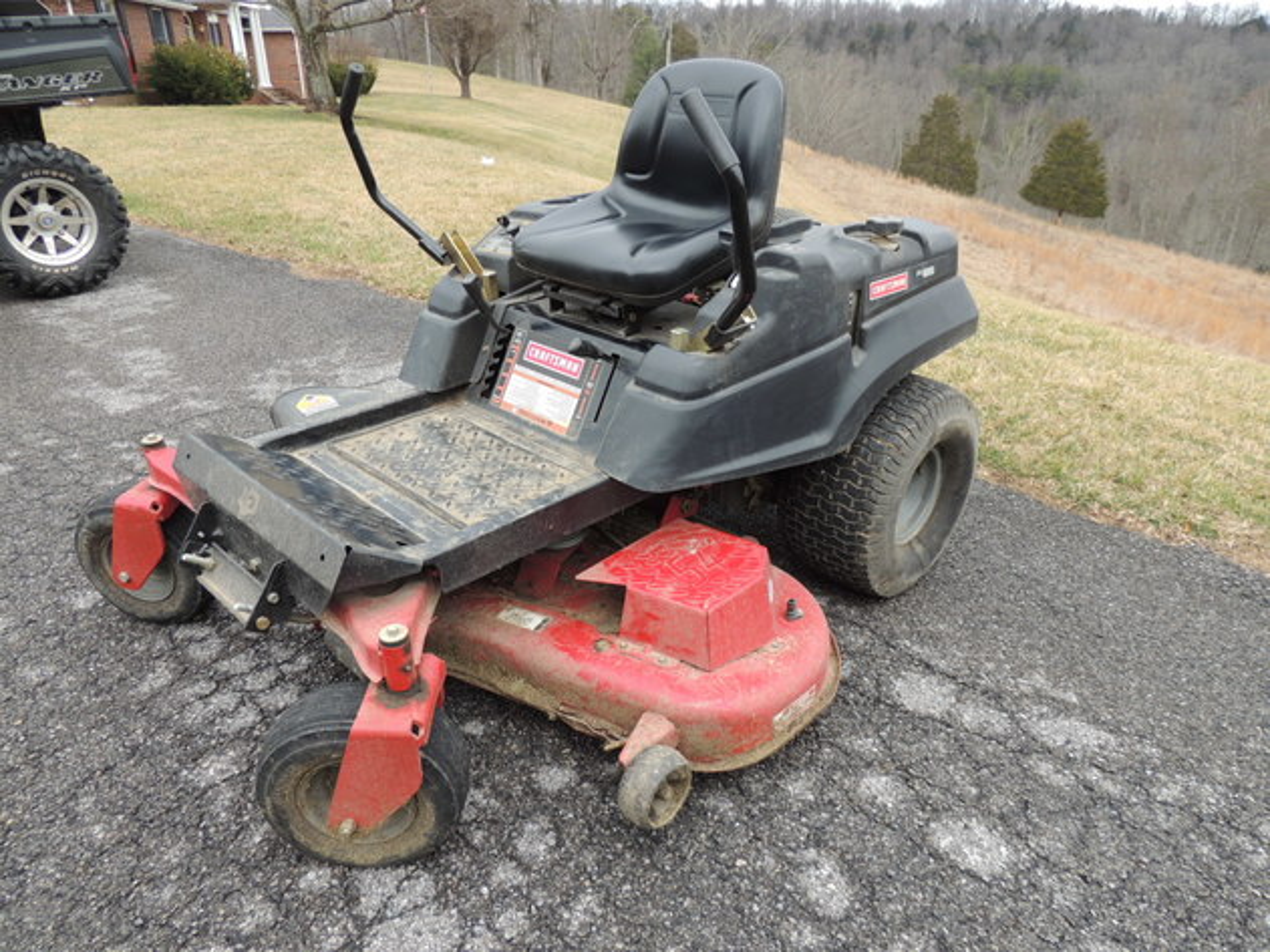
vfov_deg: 56.8
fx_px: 880
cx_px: 635
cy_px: 476
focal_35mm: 24
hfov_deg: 71.6
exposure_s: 1/320
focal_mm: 4.3
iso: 100
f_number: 3
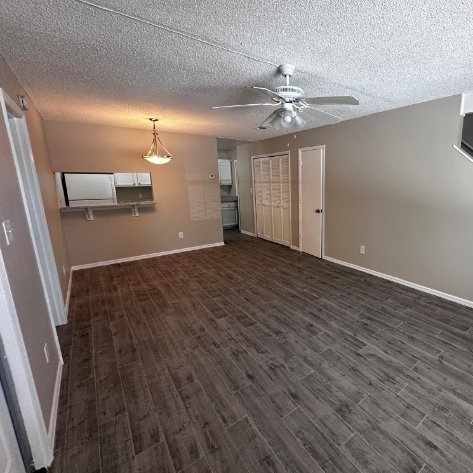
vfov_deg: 83.9
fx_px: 263
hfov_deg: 81.9
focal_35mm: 17
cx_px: 305
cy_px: 230
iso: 250
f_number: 2.2
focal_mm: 2.22
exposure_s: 1/120
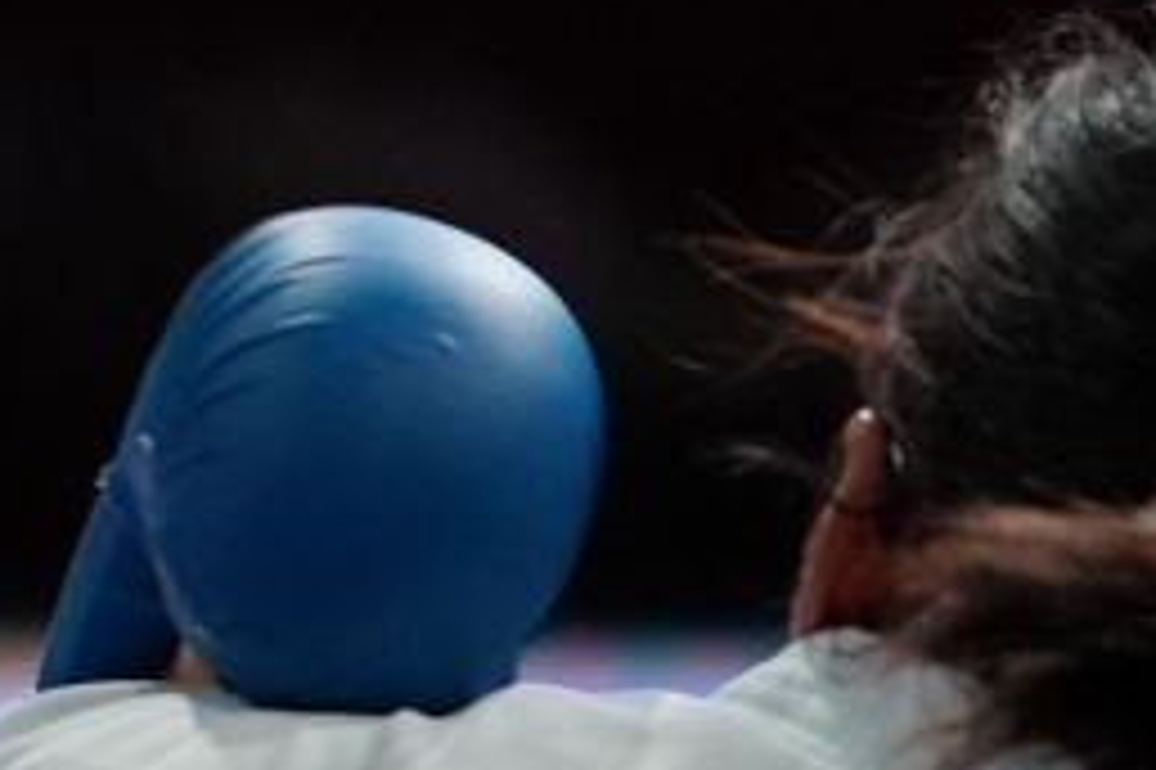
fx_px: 44989
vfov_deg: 1.0
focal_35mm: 1402
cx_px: -2406
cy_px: 549
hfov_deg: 1.5
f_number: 2.8
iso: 2000
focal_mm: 200
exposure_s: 1/1000
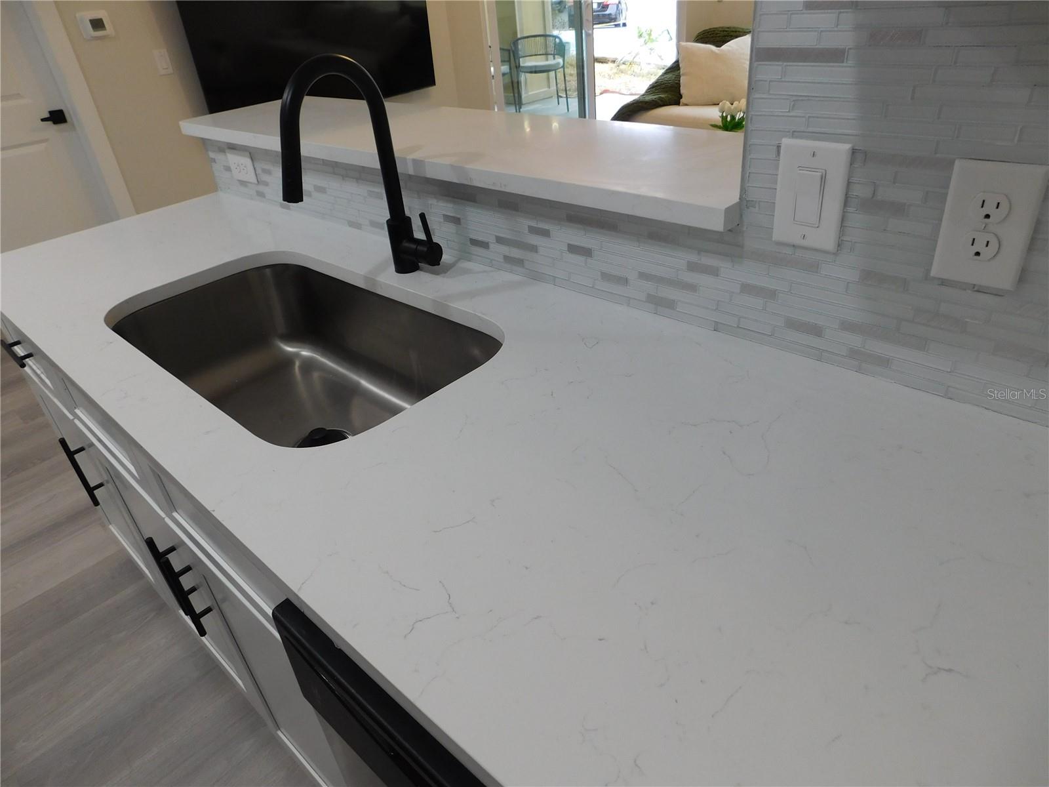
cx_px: 524
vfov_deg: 58.9
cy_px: 394
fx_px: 697
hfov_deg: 73.9
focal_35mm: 23
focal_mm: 4
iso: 125
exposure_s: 1/40
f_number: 3
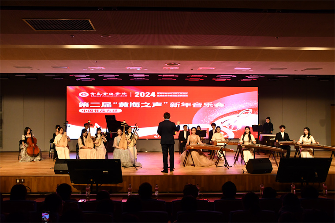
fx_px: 335
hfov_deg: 53.2
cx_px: 168
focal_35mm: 36
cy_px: 112
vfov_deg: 36.8
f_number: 5.6
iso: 1600
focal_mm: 24
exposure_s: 1/160
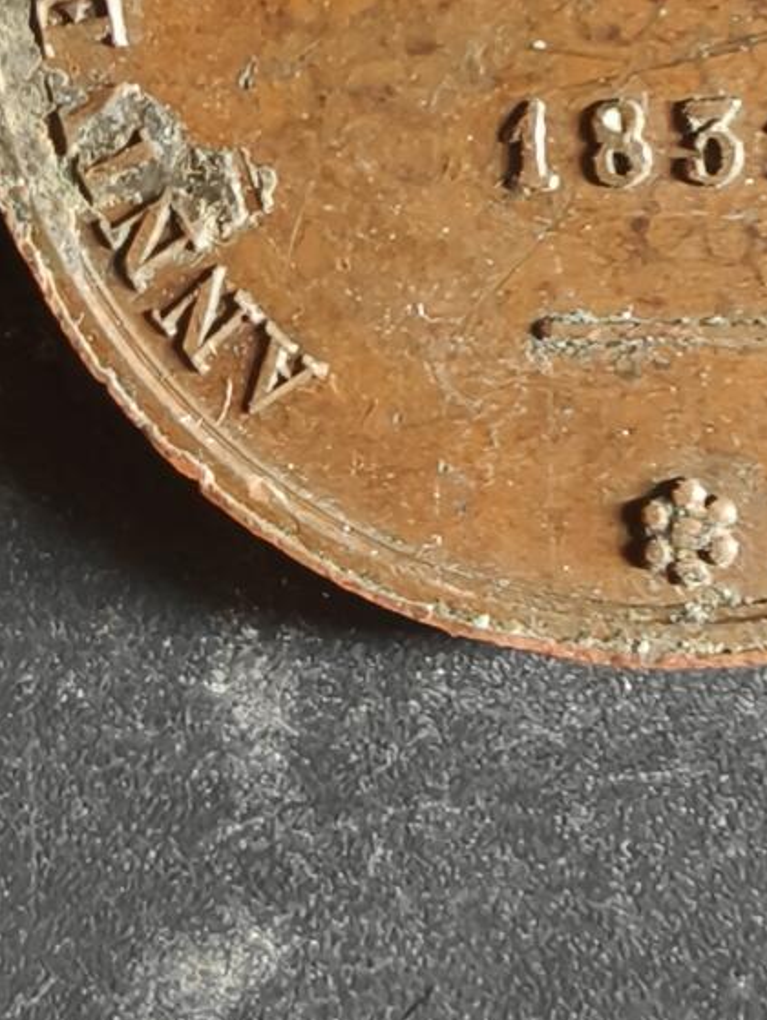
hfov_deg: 19.6
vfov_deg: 25.6
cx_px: 676
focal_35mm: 74
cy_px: 120
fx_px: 2184
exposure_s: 1/33.3
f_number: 2
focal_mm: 2.32
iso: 1600
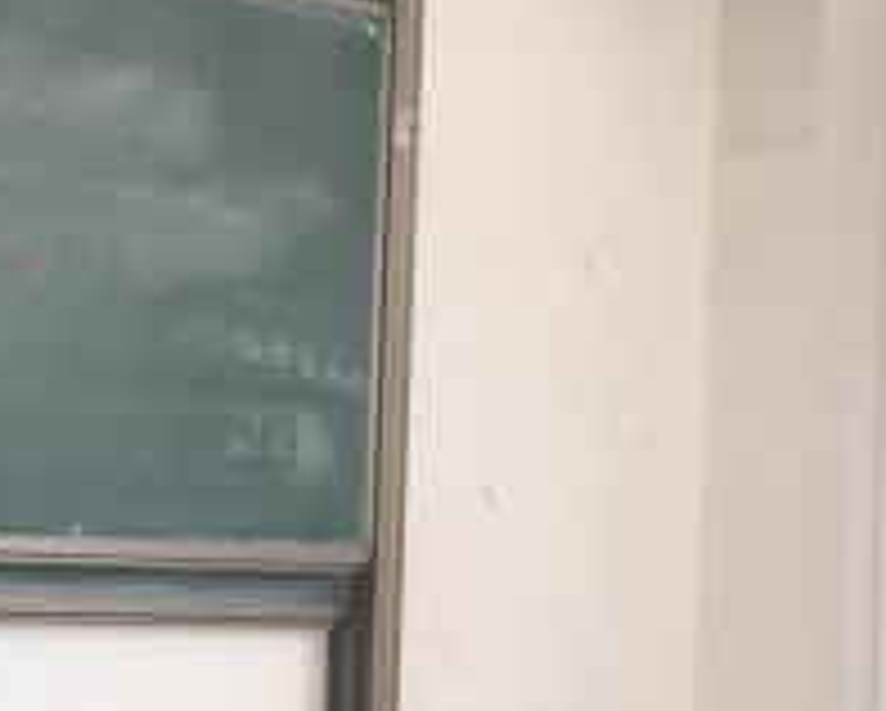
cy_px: 738
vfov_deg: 16.3
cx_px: -531
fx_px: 2415
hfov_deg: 18.0
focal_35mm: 92
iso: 25
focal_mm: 4.15
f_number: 2.2
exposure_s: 1/50
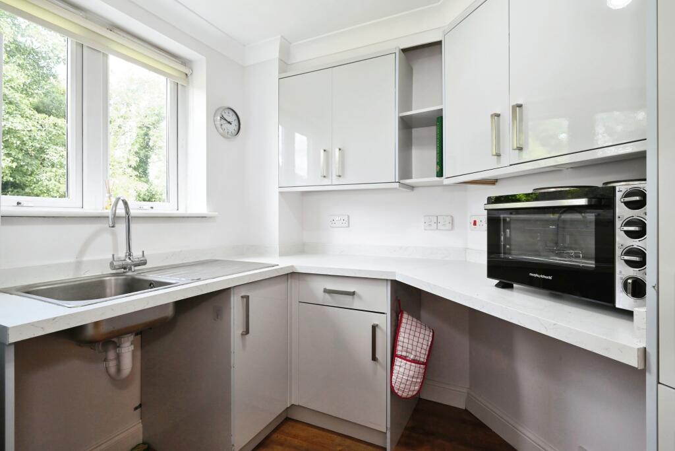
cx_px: 338
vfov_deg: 68.9
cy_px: 226
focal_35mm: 18
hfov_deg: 91.6
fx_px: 328
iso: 1000
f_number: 9
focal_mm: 17.5
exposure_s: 1/80
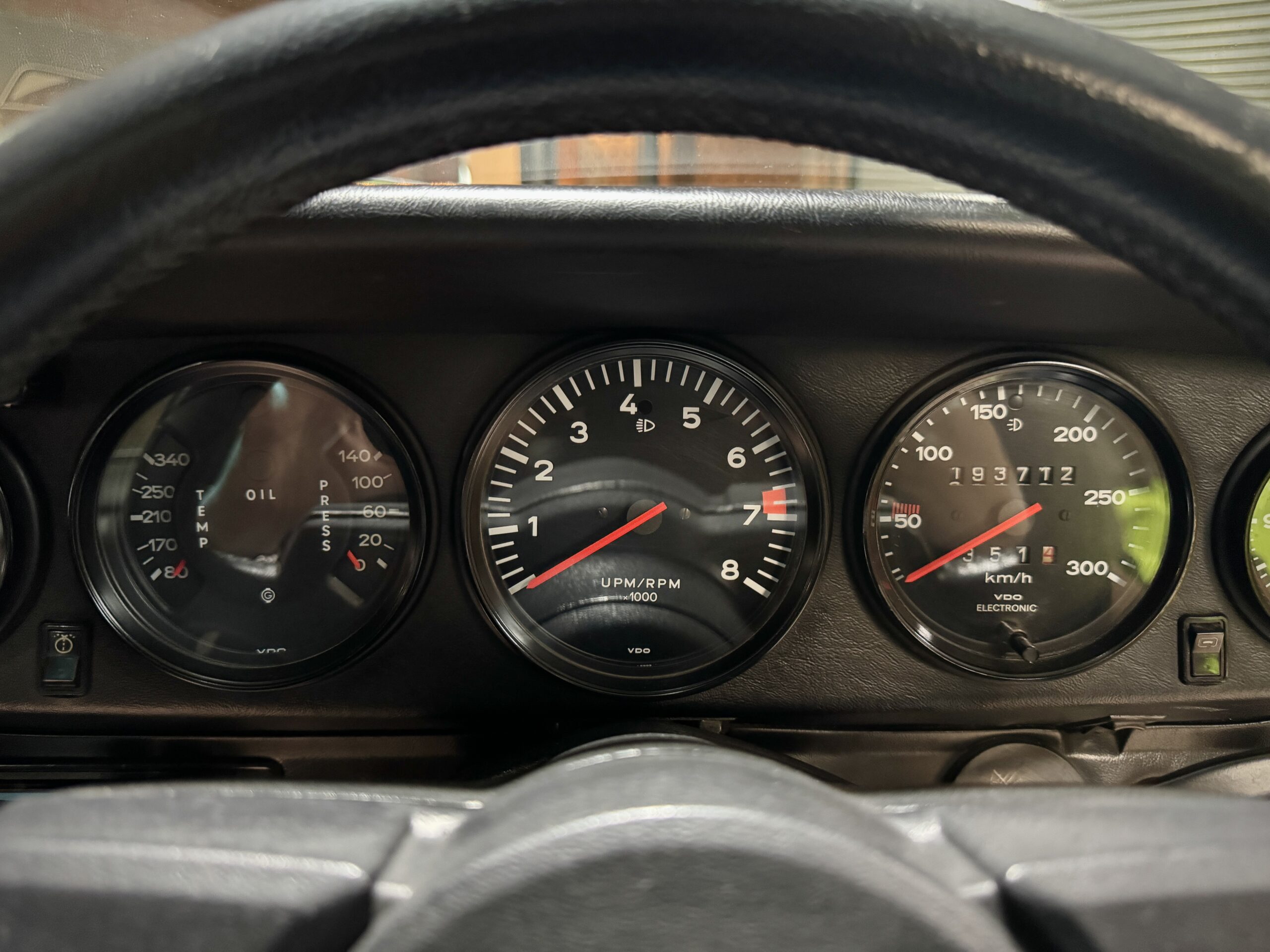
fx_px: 881
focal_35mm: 24
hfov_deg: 71.6
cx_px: 635
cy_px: 476
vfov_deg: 56.8
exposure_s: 1/30
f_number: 1.78
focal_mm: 6.76
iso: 1250
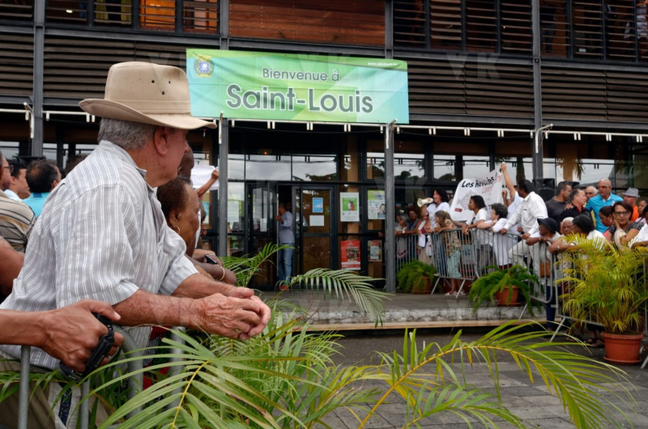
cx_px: 324
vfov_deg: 36.7
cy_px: 214
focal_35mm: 36
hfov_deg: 53.2
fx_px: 647
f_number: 9
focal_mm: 24
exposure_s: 1/160
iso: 500
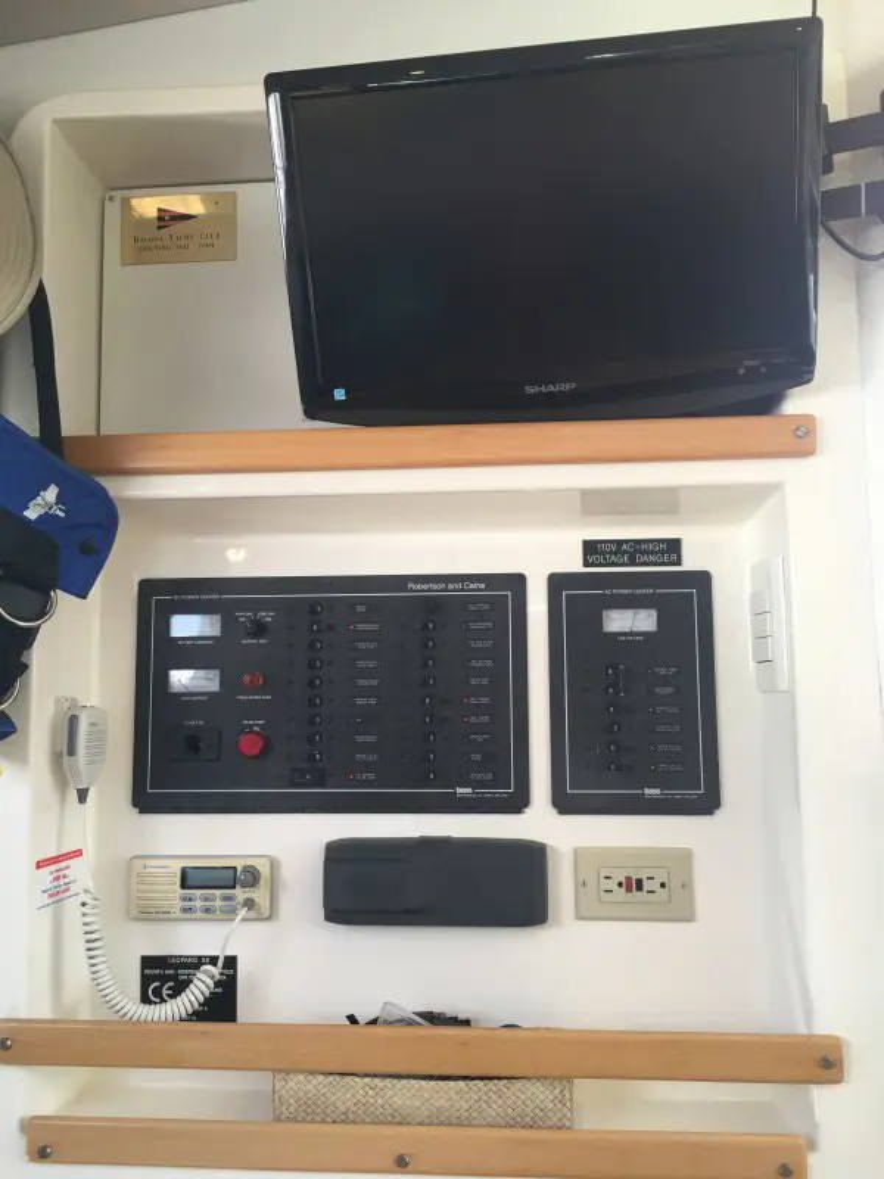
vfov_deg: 61.7
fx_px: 987
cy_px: 590
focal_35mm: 29
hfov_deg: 48.2
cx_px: 442
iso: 25
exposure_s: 1/40
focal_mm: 4.15
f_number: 2.2
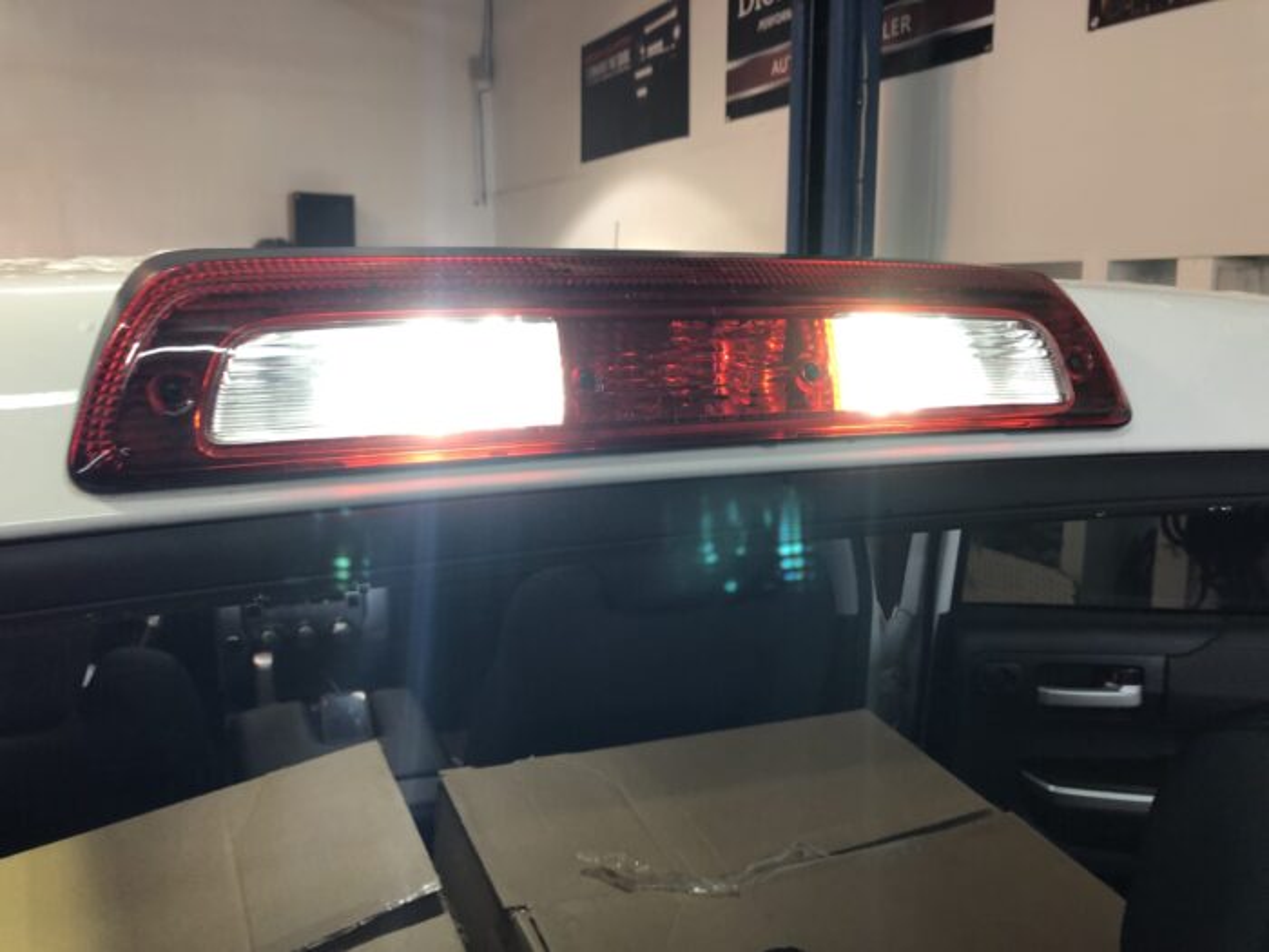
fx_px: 1026
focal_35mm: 28
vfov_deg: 49.7
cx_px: 634
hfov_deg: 63.4
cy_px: 476
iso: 40
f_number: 1.8
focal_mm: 3.99
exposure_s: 1/20
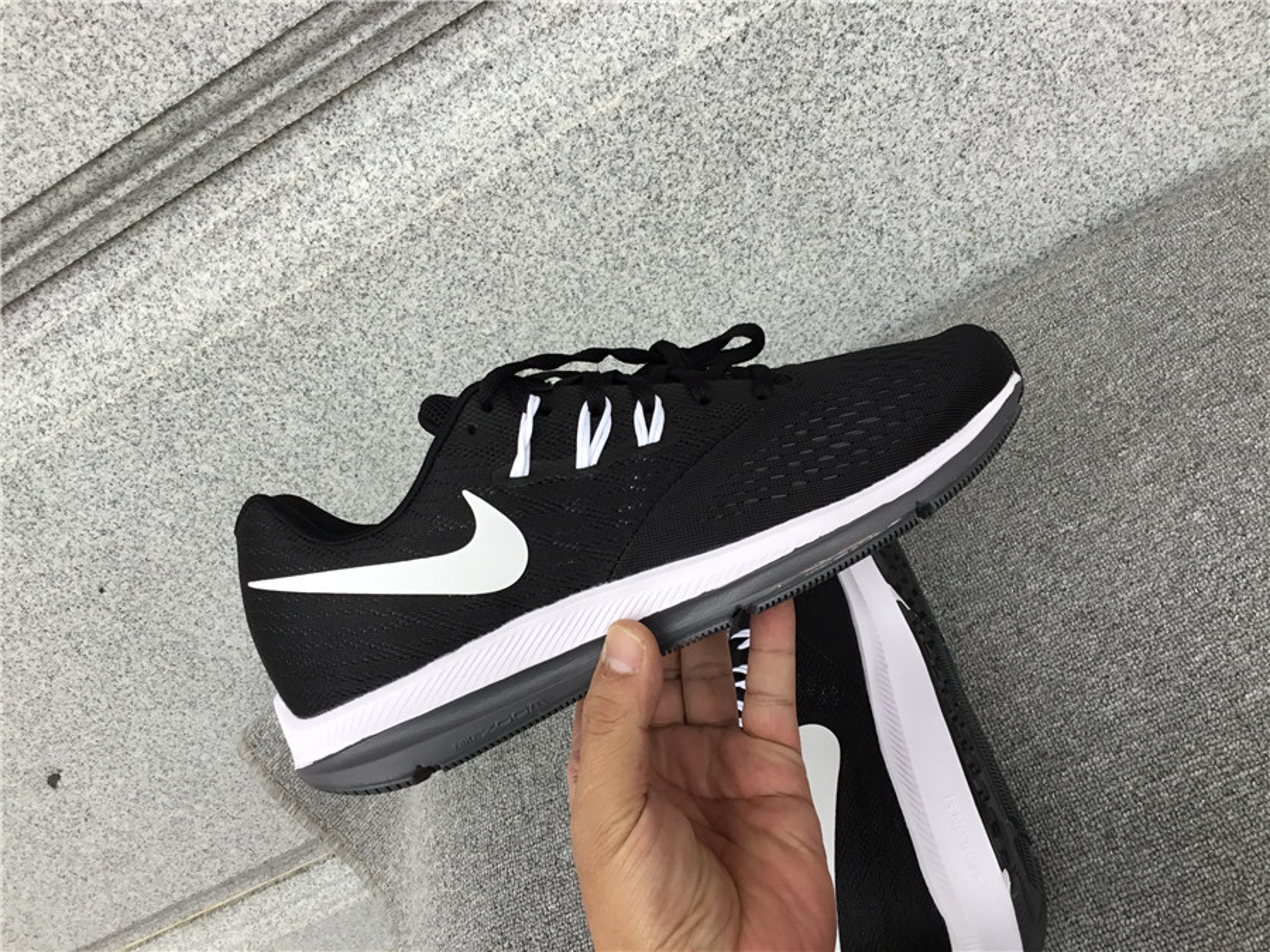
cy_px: 476
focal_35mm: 31
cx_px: 635
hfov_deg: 58.4
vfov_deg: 45.4
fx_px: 1137
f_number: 2.4
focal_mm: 3.3
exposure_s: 1/119
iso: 25
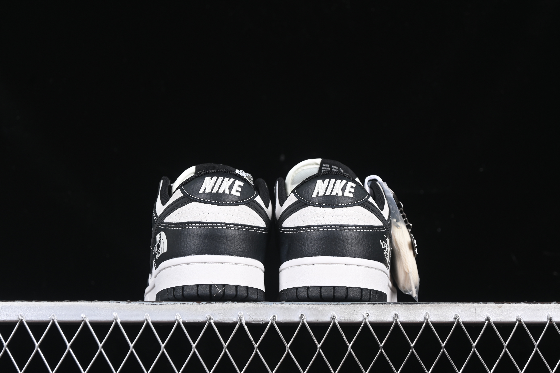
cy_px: 186
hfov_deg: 27.0
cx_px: 280
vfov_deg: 18.2
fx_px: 1167
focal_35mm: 75
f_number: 6.3
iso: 160
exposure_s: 1/60
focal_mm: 50
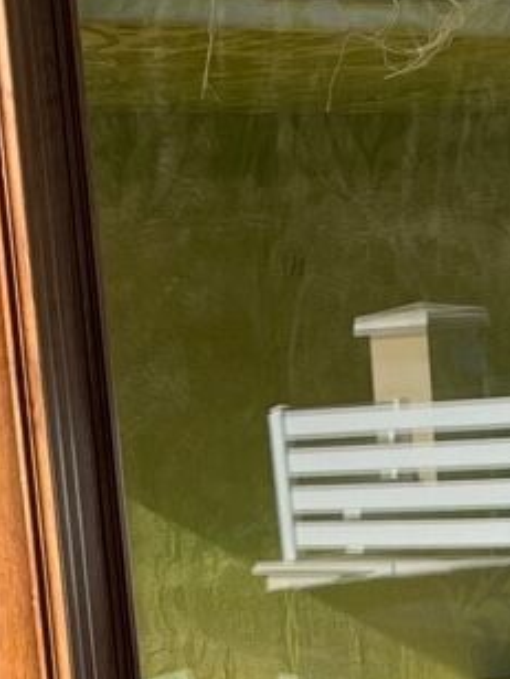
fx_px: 3339
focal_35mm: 170
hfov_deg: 8.7
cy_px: 1087
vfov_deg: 11.1
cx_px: 287
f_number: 1.6
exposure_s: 1/868
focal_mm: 4.2
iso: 32
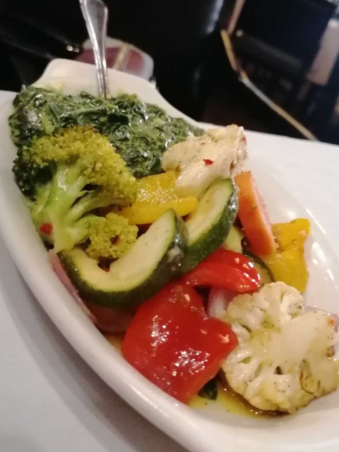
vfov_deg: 53.8
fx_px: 444
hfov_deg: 41.7
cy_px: 201
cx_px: 196
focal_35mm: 34
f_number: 1.8
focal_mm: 4.75
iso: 1000
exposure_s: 1/16.7
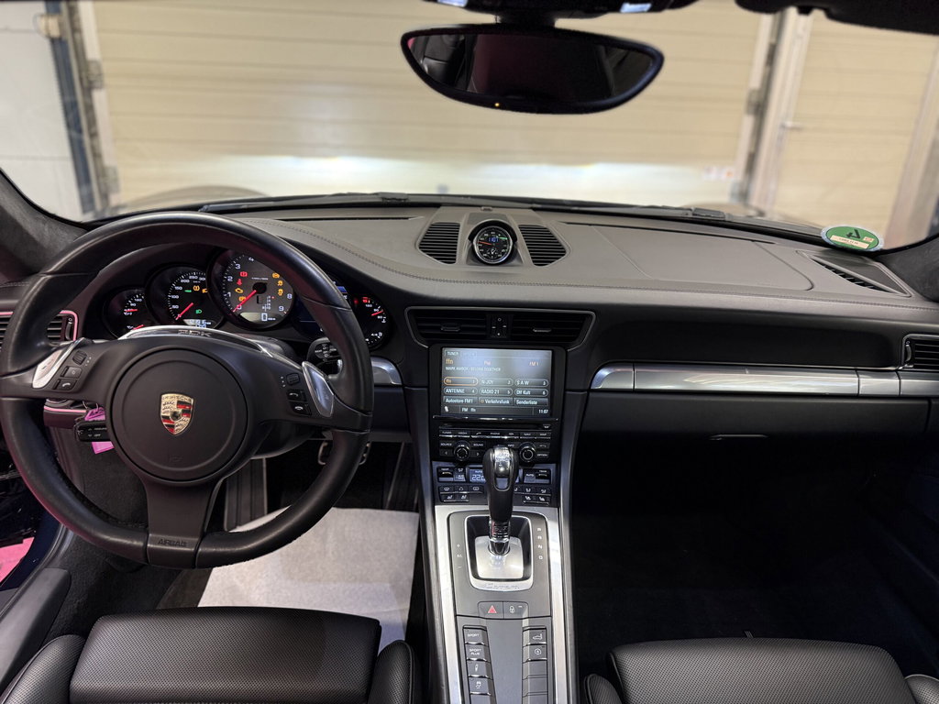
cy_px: 352
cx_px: 470
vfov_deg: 56.8
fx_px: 651
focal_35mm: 24
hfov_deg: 71.6
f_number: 1.78
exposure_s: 1/50
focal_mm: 6.76
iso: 320
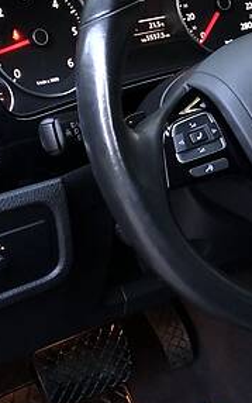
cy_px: 230
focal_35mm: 83
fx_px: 911
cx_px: 351
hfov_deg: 14.9
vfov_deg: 24.9
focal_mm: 4
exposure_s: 1/14
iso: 100
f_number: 1.8
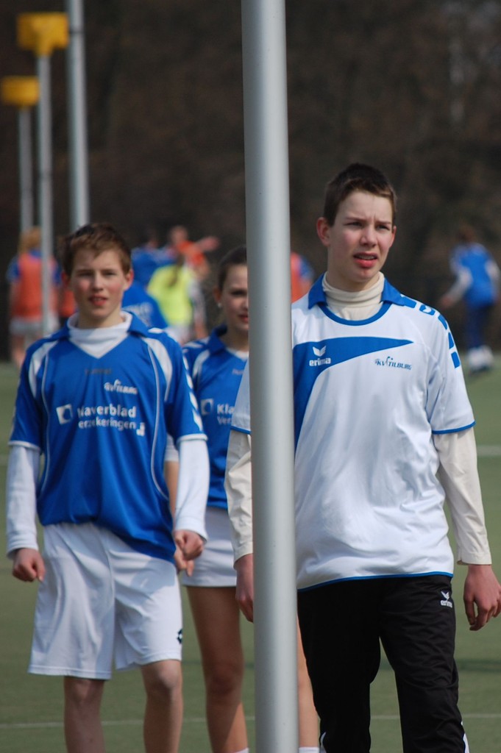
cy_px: 376
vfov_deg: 6.9
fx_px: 6273
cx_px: 250
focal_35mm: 300
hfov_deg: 4.6
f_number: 5.6
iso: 200
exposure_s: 1/1000
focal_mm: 200
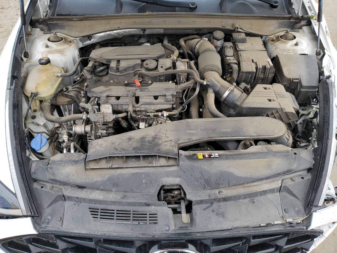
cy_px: 126
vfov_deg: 53.1
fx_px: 253
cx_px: 168
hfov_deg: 67.3
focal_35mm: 26
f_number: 1.5
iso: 50
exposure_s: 1/370
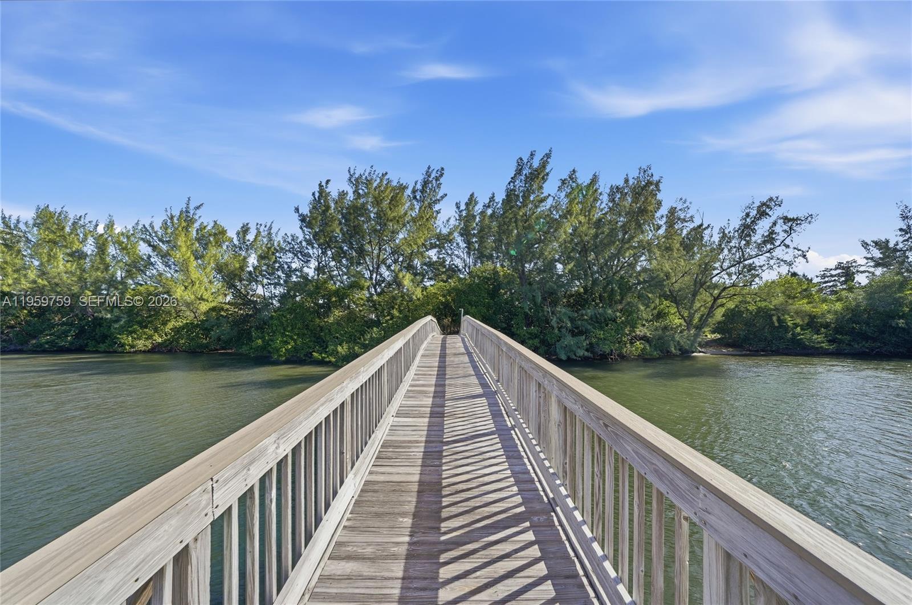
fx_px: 304
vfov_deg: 89.8
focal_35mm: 12
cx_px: 456
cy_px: 302
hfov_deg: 112.7
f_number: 8
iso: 400
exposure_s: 1/8000
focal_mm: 12
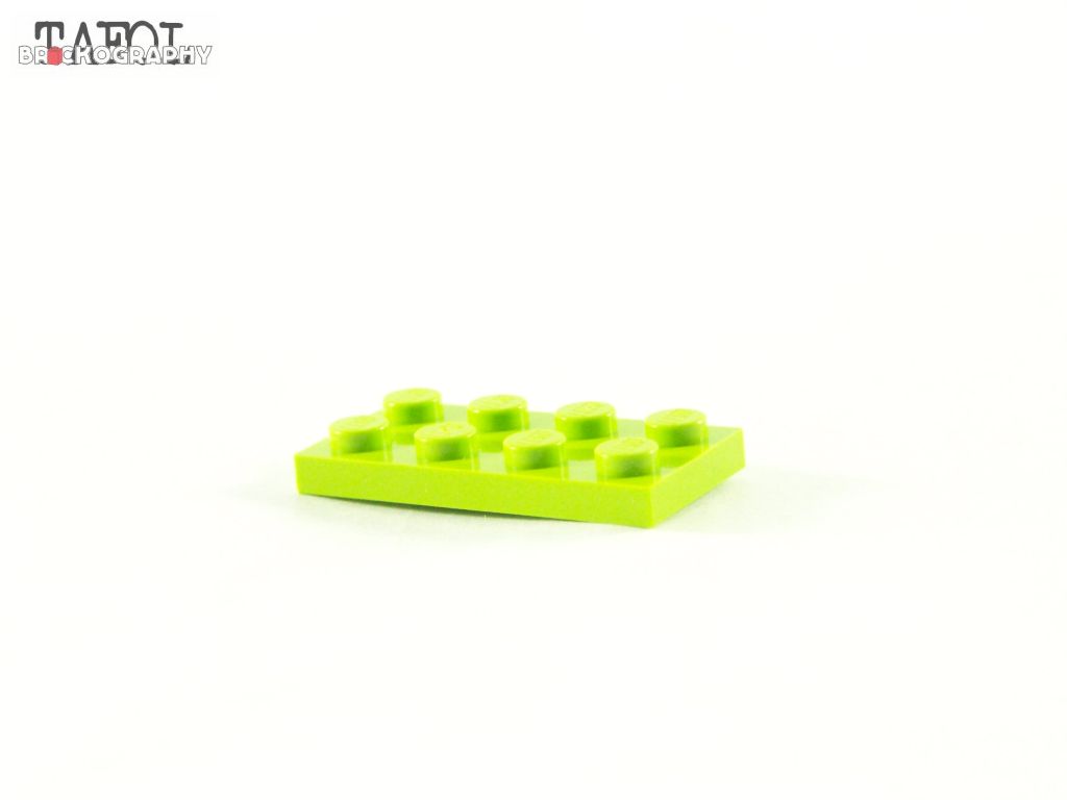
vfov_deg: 12.7
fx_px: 3606
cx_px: 534
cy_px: 400
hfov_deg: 16.8
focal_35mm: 117
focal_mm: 19.4
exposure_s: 1/60
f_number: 3.6
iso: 400
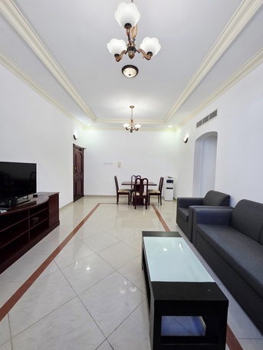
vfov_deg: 106.2
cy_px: 175
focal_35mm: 13
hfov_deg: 89.9
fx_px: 132
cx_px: 132
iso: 80
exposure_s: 1/101
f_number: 1.9
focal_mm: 2.2
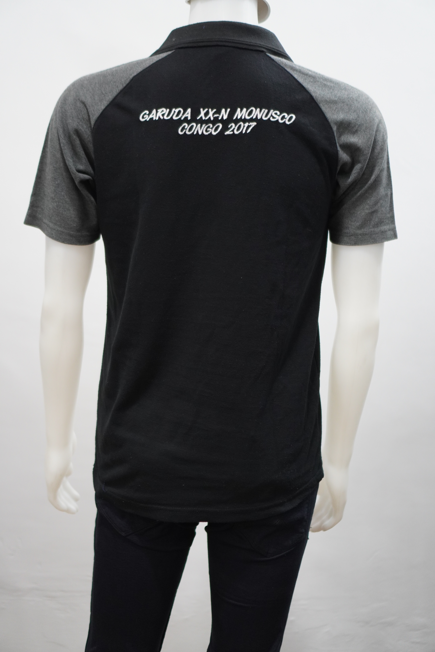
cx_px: 218
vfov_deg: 37.9
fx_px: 951
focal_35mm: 52
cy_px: 326
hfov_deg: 25.8
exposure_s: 1/125
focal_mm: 35
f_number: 1.8
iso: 800
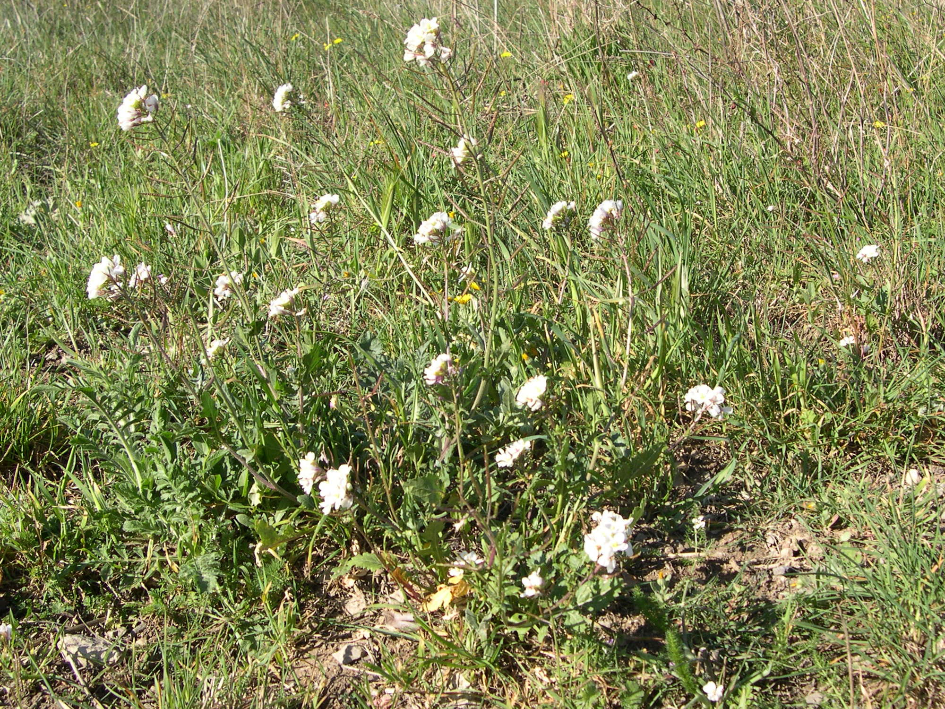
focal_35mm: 38
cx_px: 472
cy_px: 354
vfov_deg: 37.7
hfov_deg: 49.0
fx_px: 1037
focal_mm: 8
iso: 100
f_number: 7.6
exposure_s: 1/109
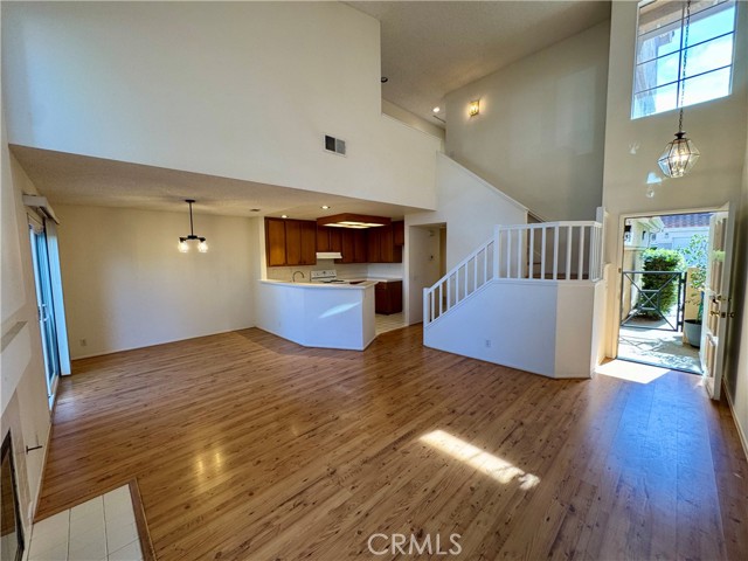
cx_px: 374
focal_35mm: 14
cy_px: 280
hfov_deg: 102.1
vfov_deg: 85.7
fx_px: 303
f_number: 2.2
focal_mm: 2.22
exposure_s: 1/120
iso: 125
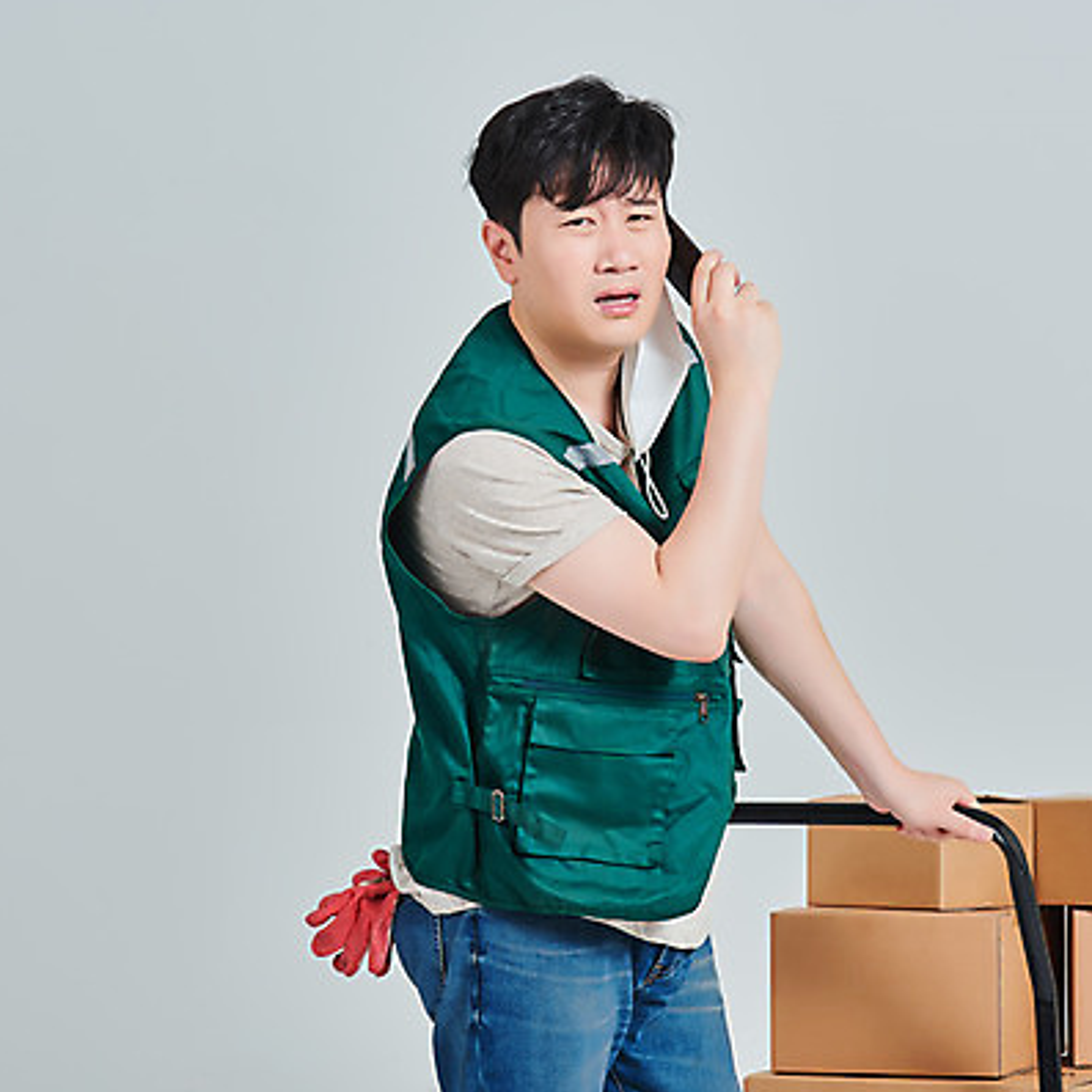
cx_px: 612
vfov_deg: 13.3
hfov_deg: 13.3
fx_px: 4675
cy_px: 545
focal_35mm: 131
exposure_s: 1/125
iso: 100
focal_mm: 102
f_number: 14
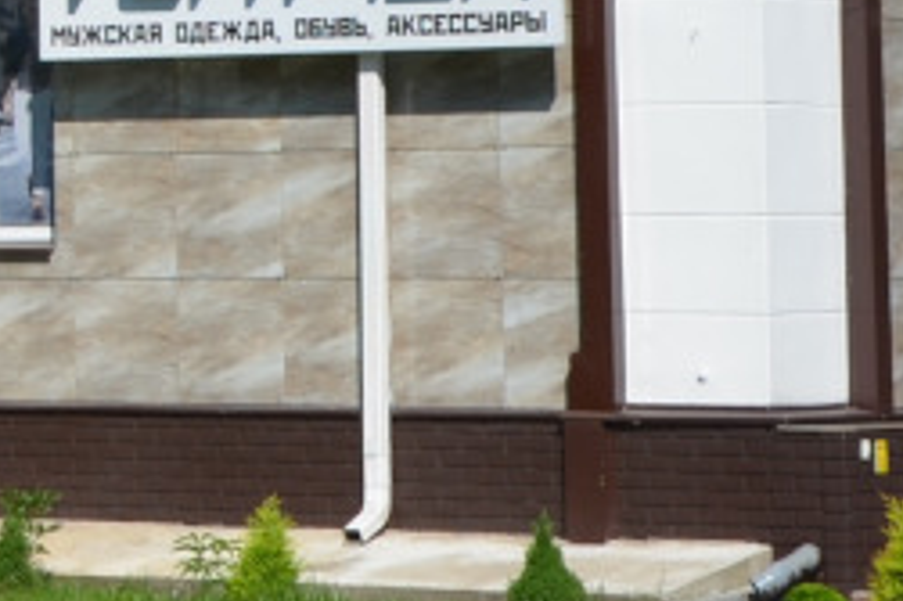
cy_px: -525
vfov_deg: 6.2
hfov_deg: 9.2
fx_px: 5389
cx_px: -594
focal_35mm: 215
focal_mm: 24
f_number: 9
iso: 100
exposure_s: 1/320
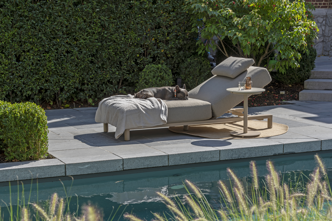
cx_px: 166
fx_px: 646
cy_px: 110
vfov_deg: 19.5
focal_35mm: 70
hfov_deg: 28.8
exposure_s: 1/160
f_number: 13
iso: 160
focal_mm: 70
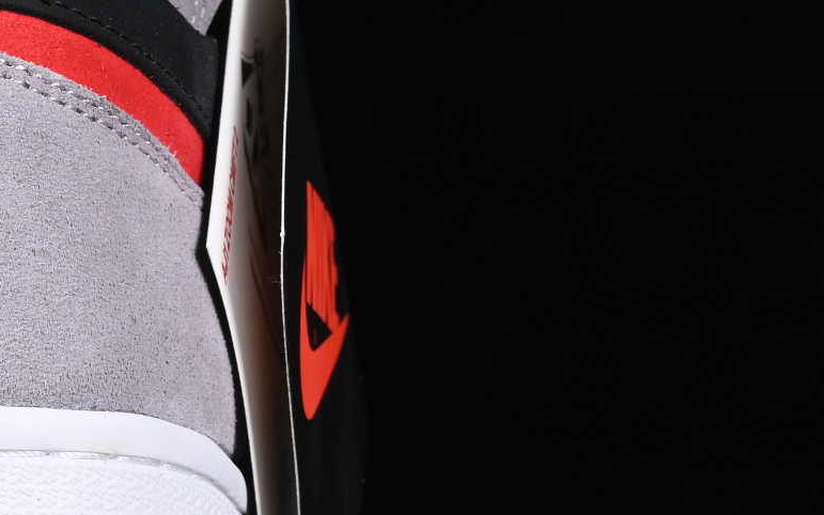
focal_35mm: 276
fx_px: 6198
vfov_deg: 4.8
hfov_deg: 7.5
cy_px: 43
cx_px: -353
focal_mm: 50
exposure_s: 1/60
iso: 160
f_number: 8
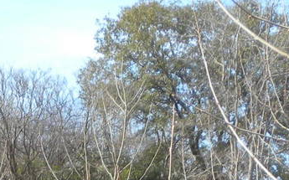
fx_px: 1432
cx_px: 50
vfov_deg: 6.7
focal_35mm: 182
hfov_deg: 11.5
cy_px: 489
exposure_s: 1/573
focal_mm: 6.6
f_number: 3.5
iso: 124
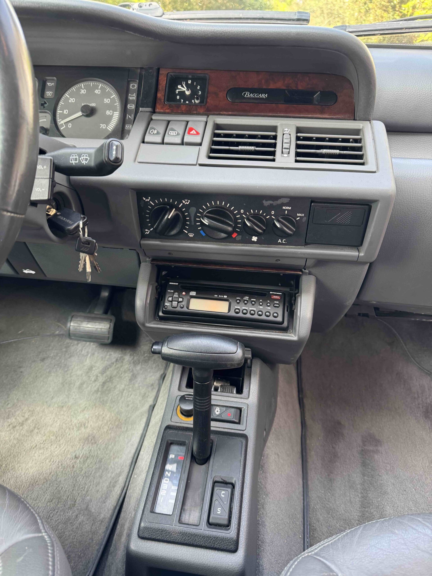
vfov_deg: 71.6
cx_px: 216
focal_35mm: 24
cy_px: 288
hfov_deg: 56.8
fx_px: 399
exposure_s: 1/121
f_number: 1.78
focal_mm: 6.76
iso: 200
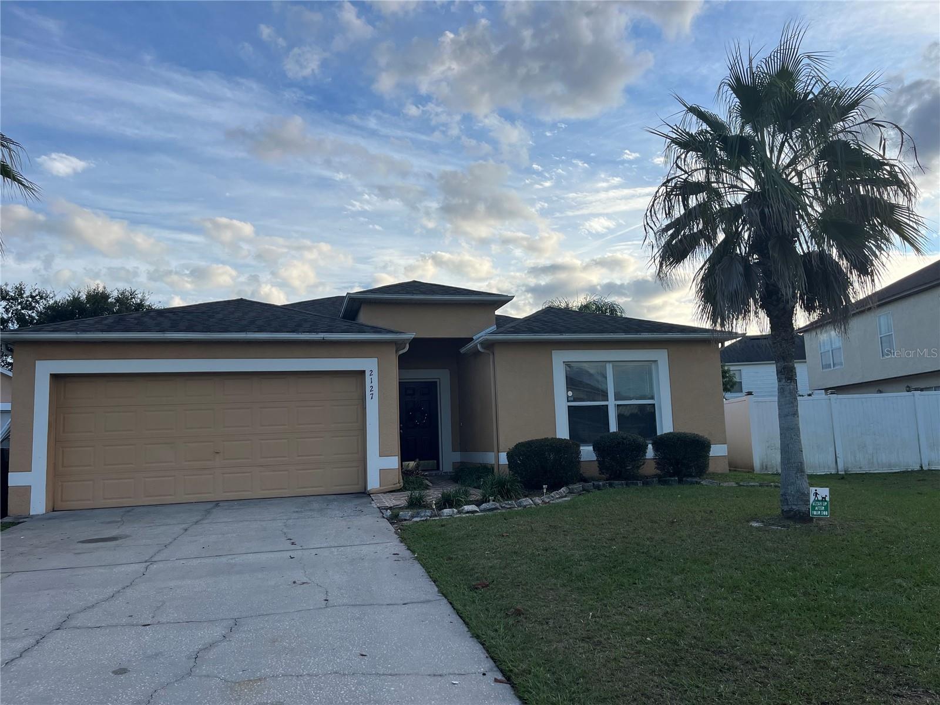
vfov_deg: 53.1
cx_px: 470
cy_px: 352
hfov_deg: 67.3
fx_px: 706
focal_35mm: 26
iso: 50
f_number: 1.6
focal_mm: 5.1
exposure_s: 1/2463
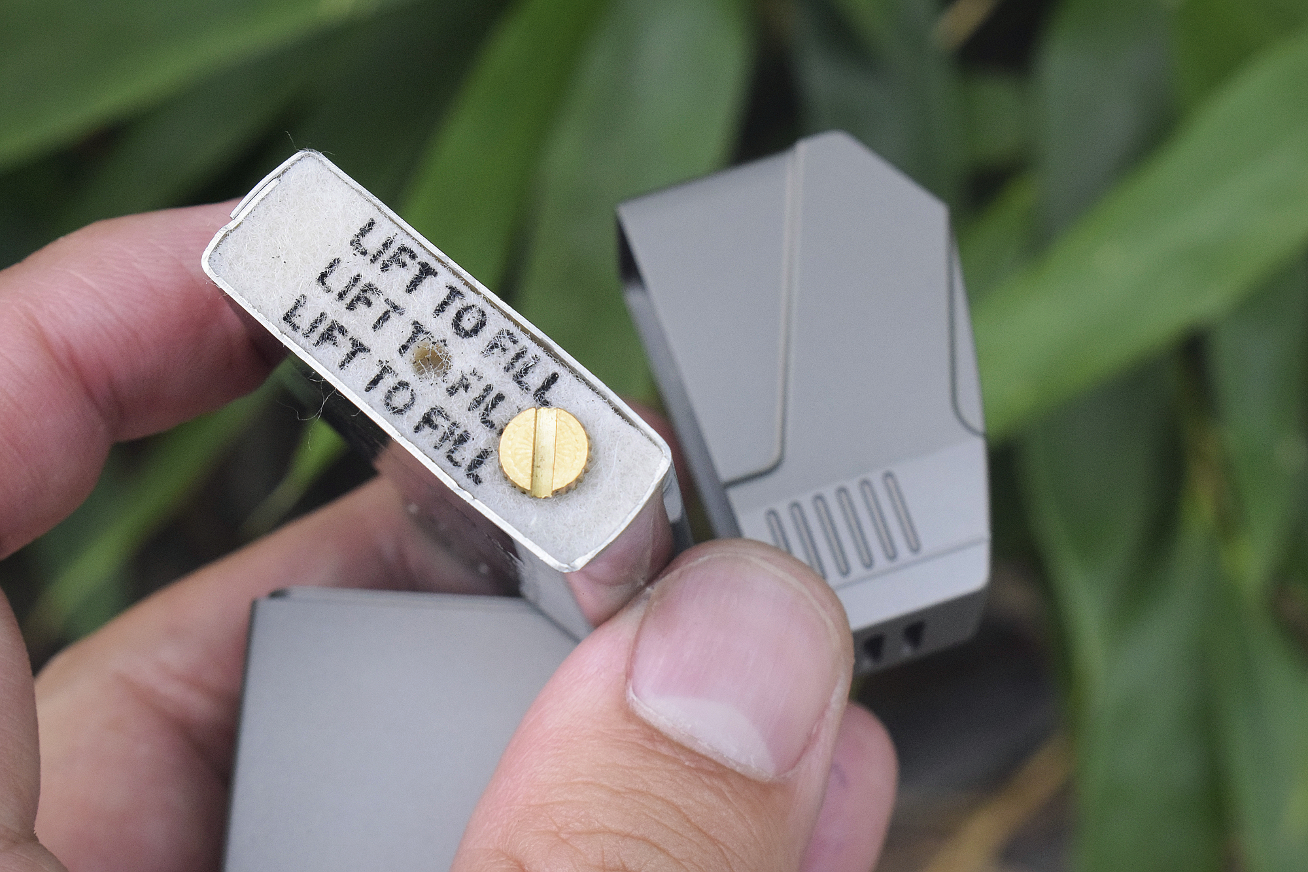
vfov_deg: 16.6
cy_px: 436
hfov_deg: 24.6
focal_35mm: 82
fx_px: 2997
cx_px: 654
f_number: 13
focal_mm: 55
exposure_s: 1/640
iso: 3200
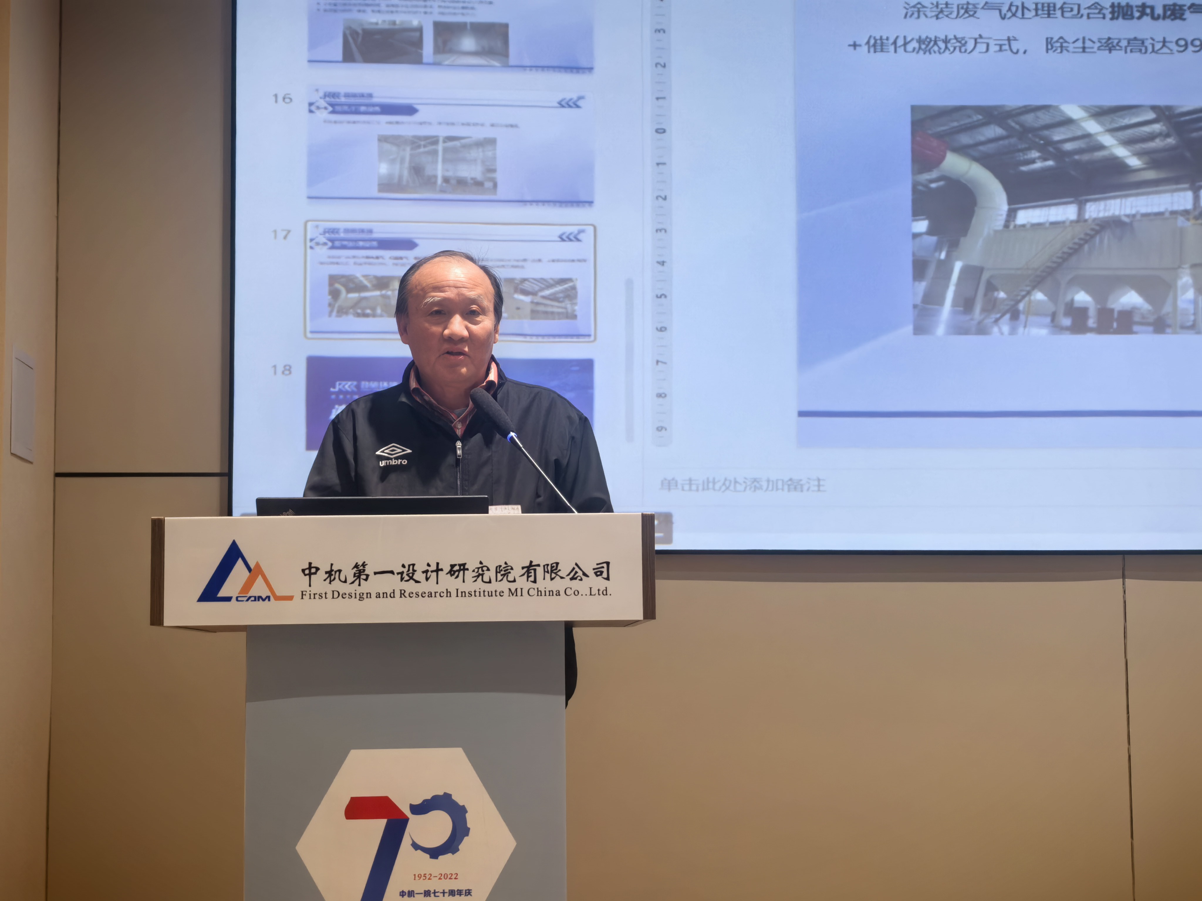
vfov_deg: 23.3
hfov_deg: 30.7
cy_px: 450
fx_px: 2188
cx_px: 601
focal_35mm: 63
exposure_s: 1/45
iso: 160
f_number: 2
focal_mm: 5.75
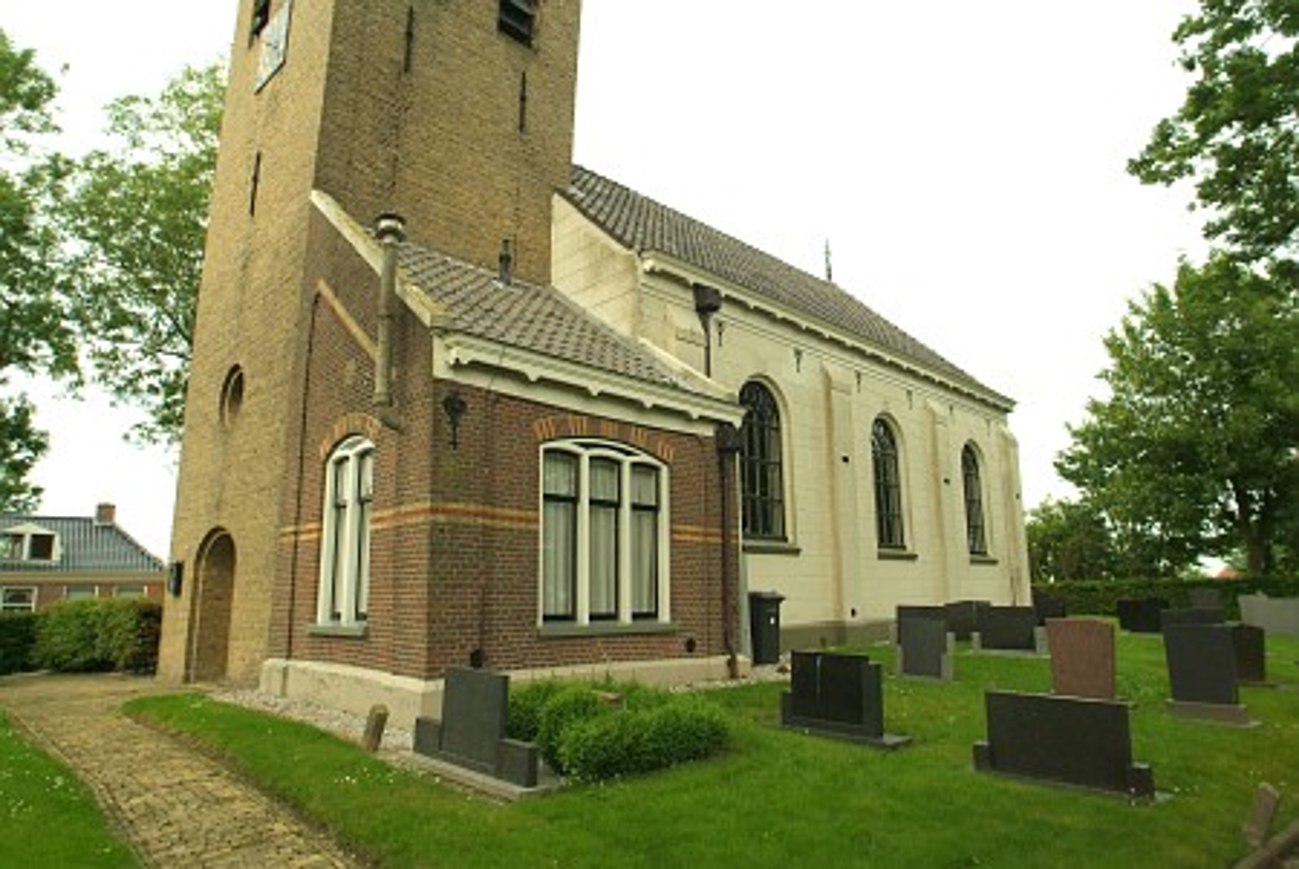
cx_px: 650
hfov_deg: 81.1
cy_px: 434
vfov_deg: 59.6
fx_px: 758
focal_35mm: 21
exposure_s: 1/750
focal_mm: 14
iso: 400
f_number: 4.8
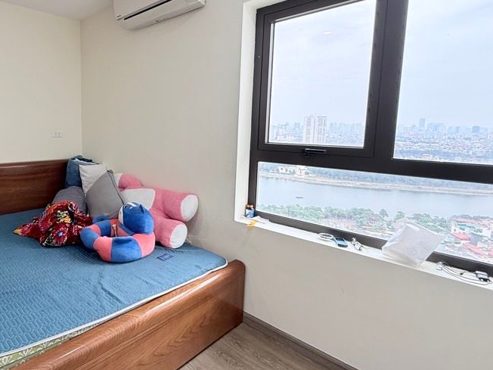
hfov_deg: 72.1
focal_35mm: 22
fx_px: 313
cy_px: 157
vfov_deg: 60.8
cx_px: 135
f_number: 2.2
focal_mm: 2.22
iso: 100
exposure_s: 1/99
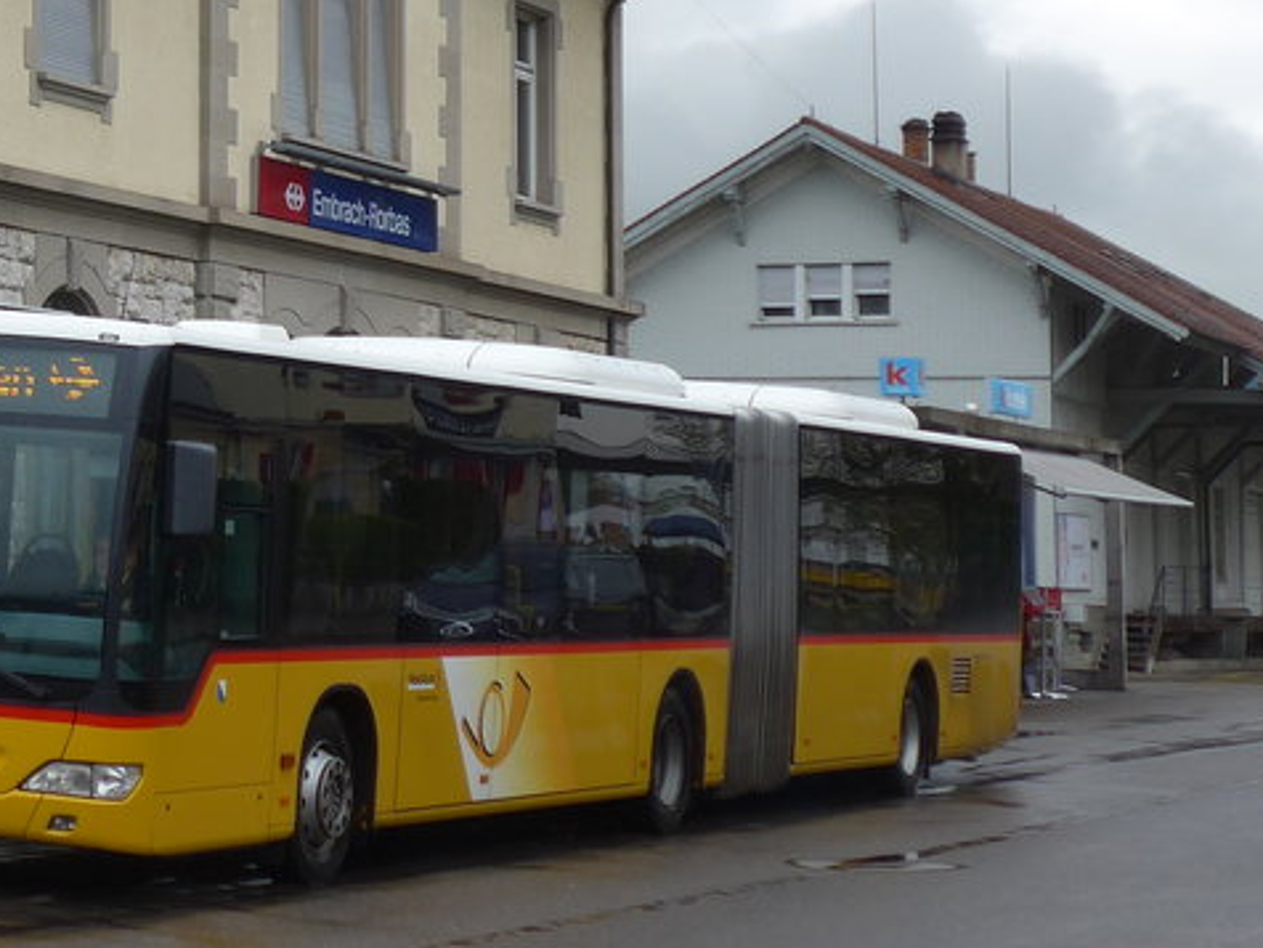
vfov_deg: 12.6
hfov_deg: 16.2
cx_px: -292
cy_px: 40
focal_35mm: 116
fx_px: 4232
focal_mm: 9.5
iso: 80
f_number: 3
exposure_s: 1/640
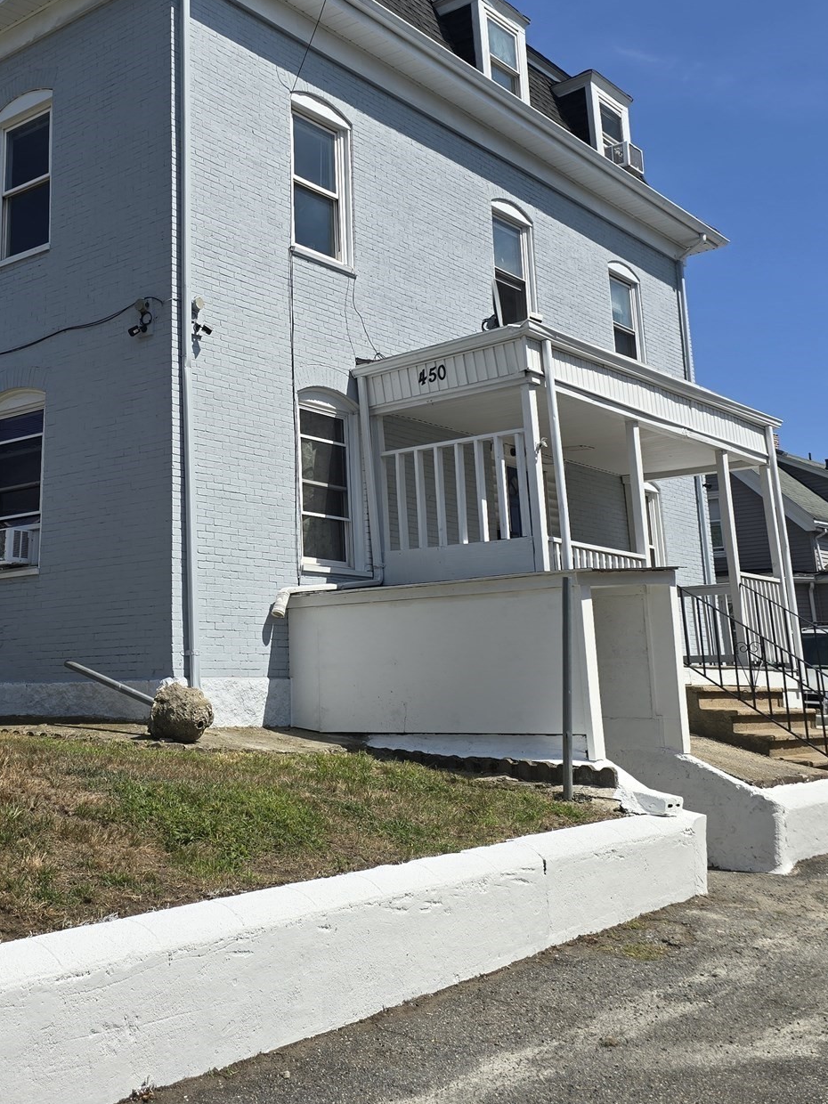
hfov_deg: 37.0
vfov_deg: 48.6
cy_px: 423
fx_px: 1212
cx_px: 227
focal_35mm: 38
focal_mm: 6.3
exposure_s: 1/1192
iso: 12
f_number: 1.7
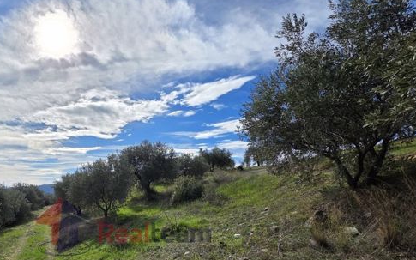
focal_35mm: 20
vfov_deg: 57.1
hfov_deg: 81.2
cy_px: 190
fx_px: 227
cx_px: 127
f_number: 1.9
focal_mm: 2.2
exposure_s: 1/4313
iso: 40
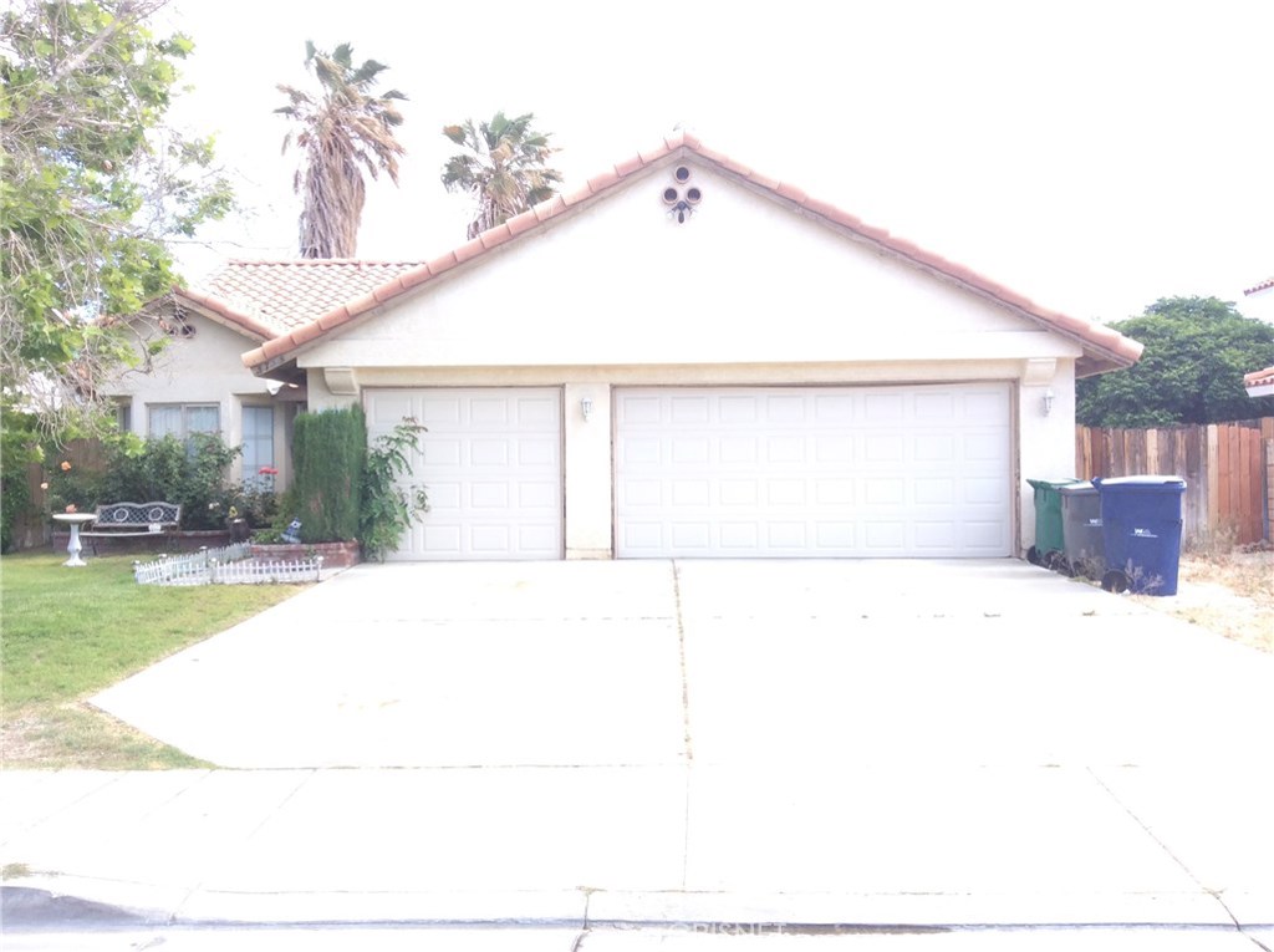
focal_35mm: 33
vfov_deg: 42.8
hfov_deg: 55.4
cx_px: 637
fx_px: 1213
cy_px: 476
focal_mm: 3.3
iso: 32
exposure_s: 1/246
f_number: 2.4
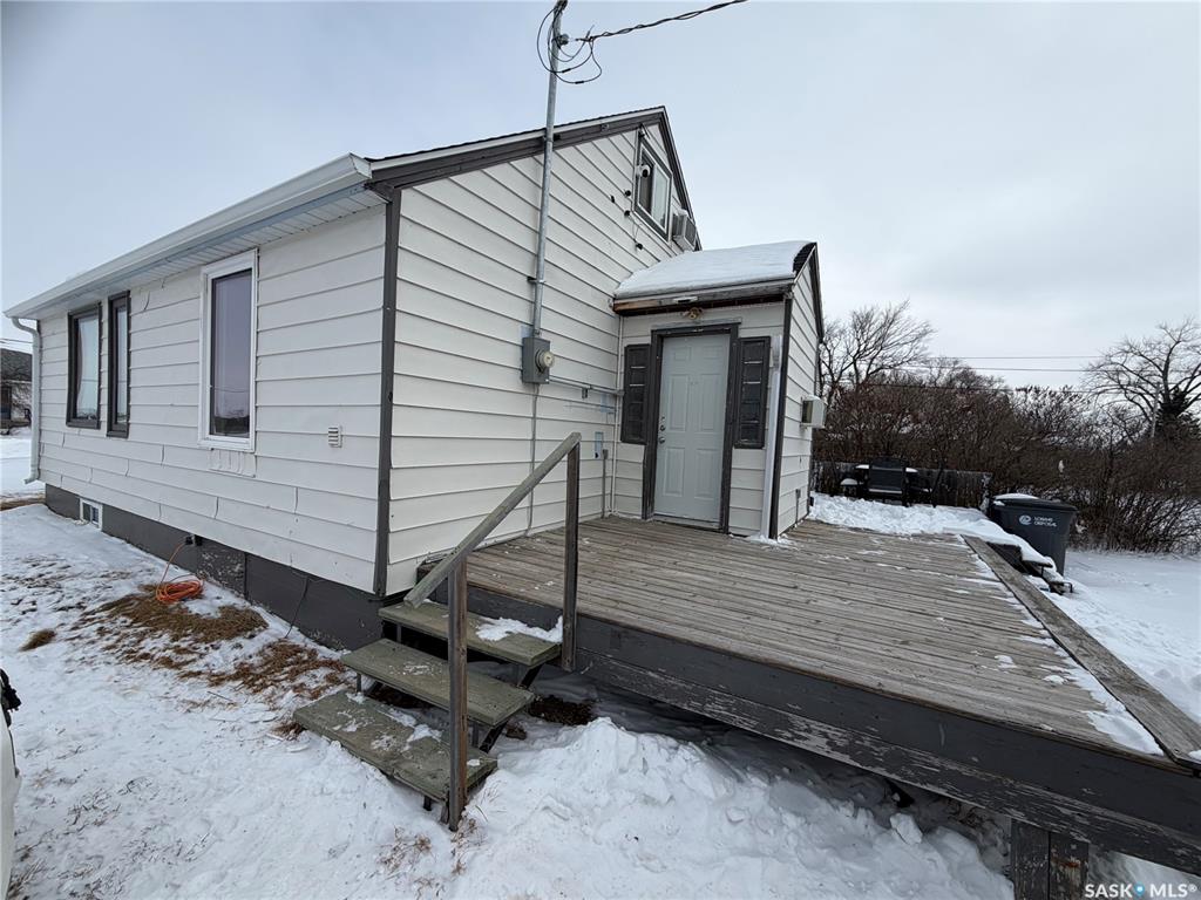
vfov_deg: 85.7
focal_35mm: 14
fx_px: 486
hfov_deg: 102.1
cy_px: 450
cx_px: 600
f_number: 2.2
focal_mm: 2.22
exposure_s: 1/1312
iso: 20
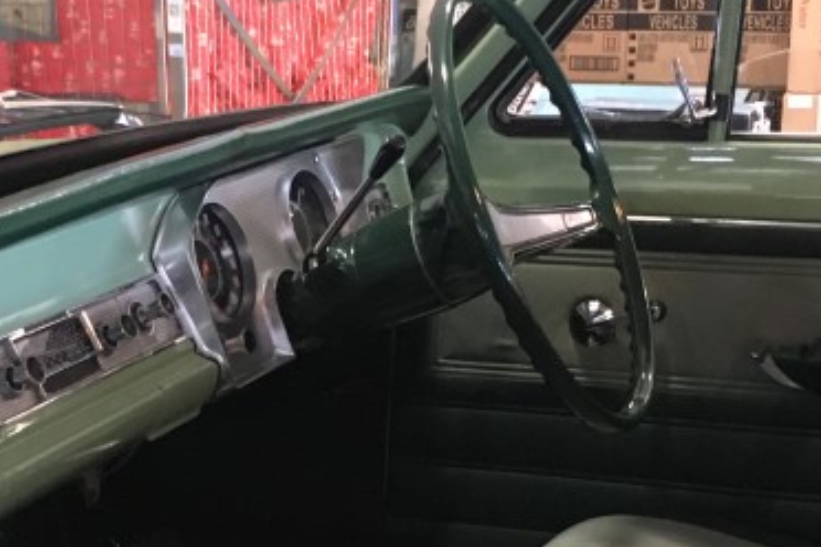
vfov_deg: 16.1
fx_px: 1893
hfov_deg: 24.4
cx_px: 271
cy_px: 549
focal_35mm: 83
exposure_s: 1/17
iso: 200
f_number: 2.2
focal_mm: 4.15
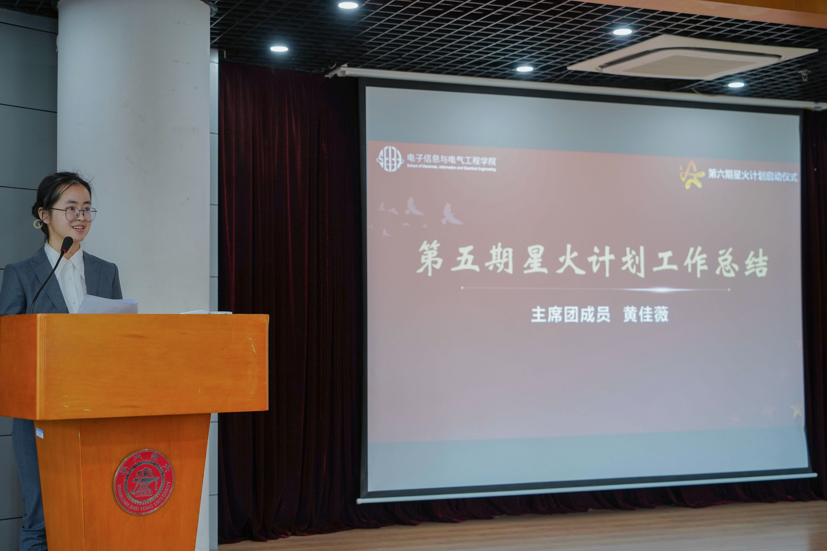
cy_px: 276
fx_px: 1286
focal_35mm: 56
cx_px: 414
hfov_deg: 35.6
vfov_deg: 24.2
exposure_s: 1/60
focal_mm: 56
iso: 800
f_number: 4
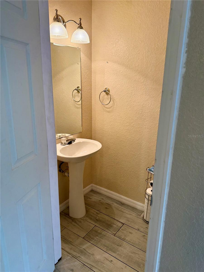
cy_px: 136
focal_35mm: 24
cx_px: 102
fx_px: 189
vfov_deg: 71.6
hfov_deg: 56.8
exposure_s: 1/120
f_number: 1.78
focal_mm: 6.76
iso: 250
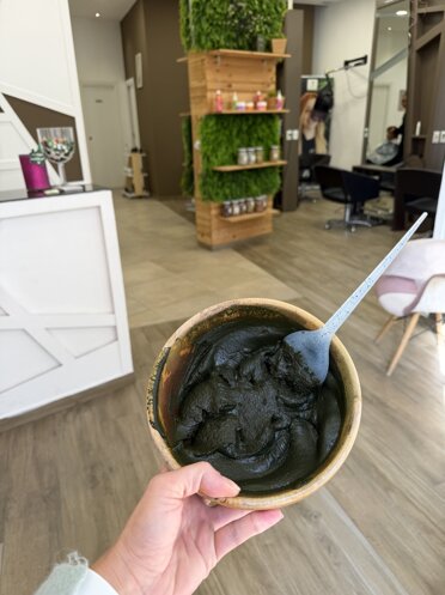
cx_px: 222
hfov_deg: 56.8
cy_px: 298
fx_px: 412
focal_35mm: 24
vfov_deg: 71.6
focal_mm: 6.76
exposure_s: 1/121
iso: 64
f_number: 1.78
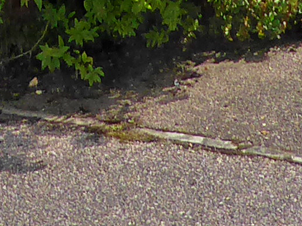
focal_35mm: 185
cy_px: -578
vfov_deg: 6.8
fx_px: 1614
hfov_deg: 10.6
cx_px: 1
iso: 100
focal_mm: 4.3
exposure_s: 1/1000
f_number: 3.3
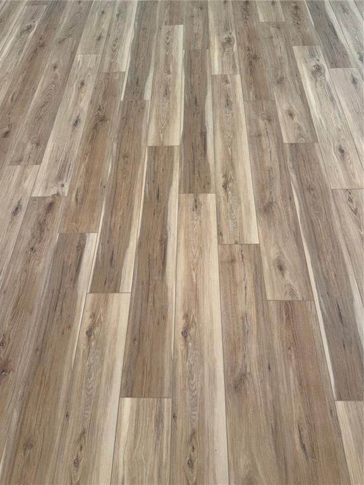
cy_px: 242
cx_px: 182
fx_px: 336
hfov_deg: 56.8
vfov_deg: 71.6
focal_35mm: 24
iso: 125
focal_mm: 6.76
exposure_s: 1/60
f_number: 1.78
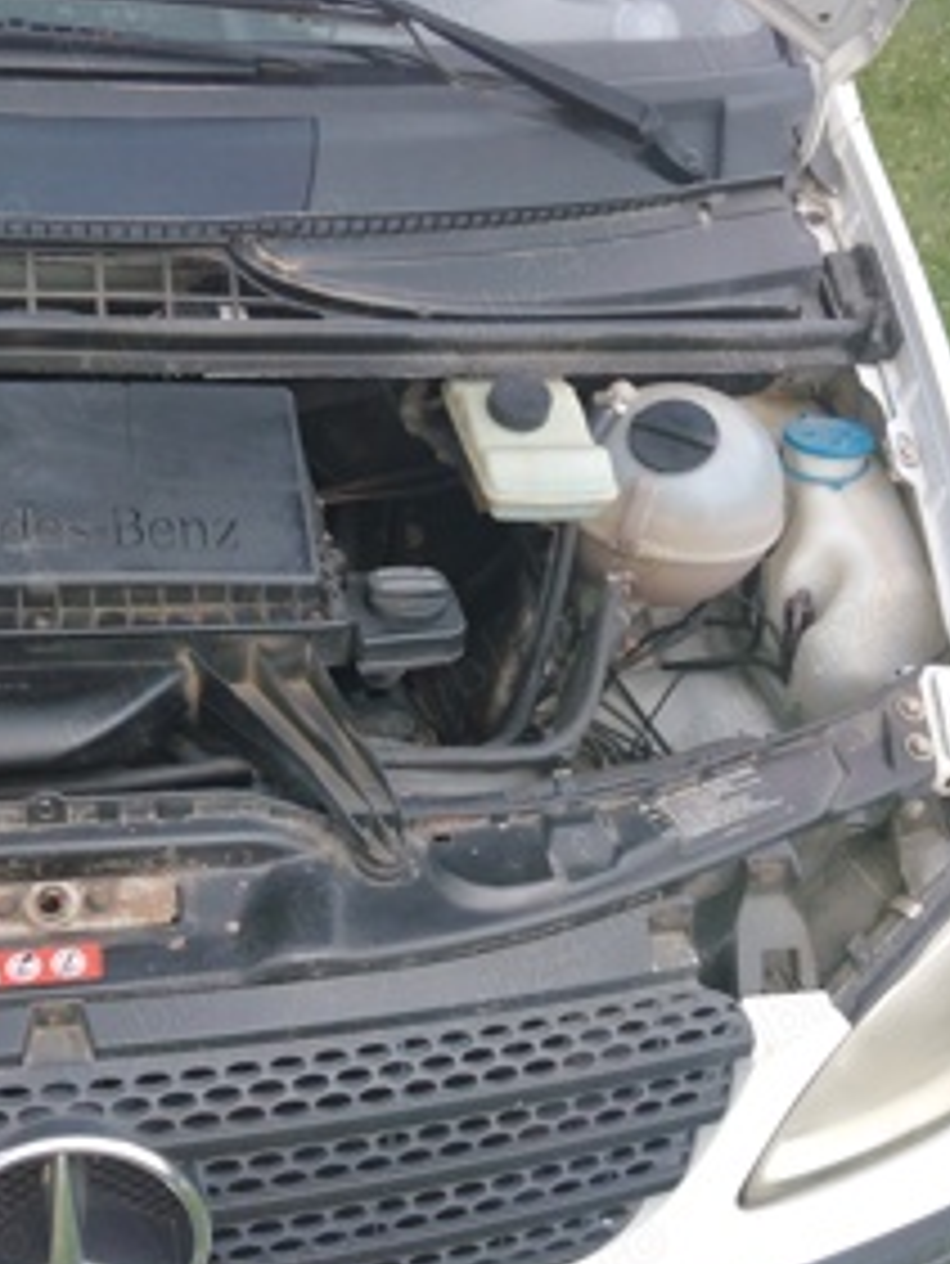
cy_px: 715
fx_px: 1353
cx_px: 360
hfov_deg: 38.5
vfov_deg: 50.0
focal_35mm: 37
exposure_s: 1/120
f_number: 1.8
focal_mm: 3.6
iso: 135
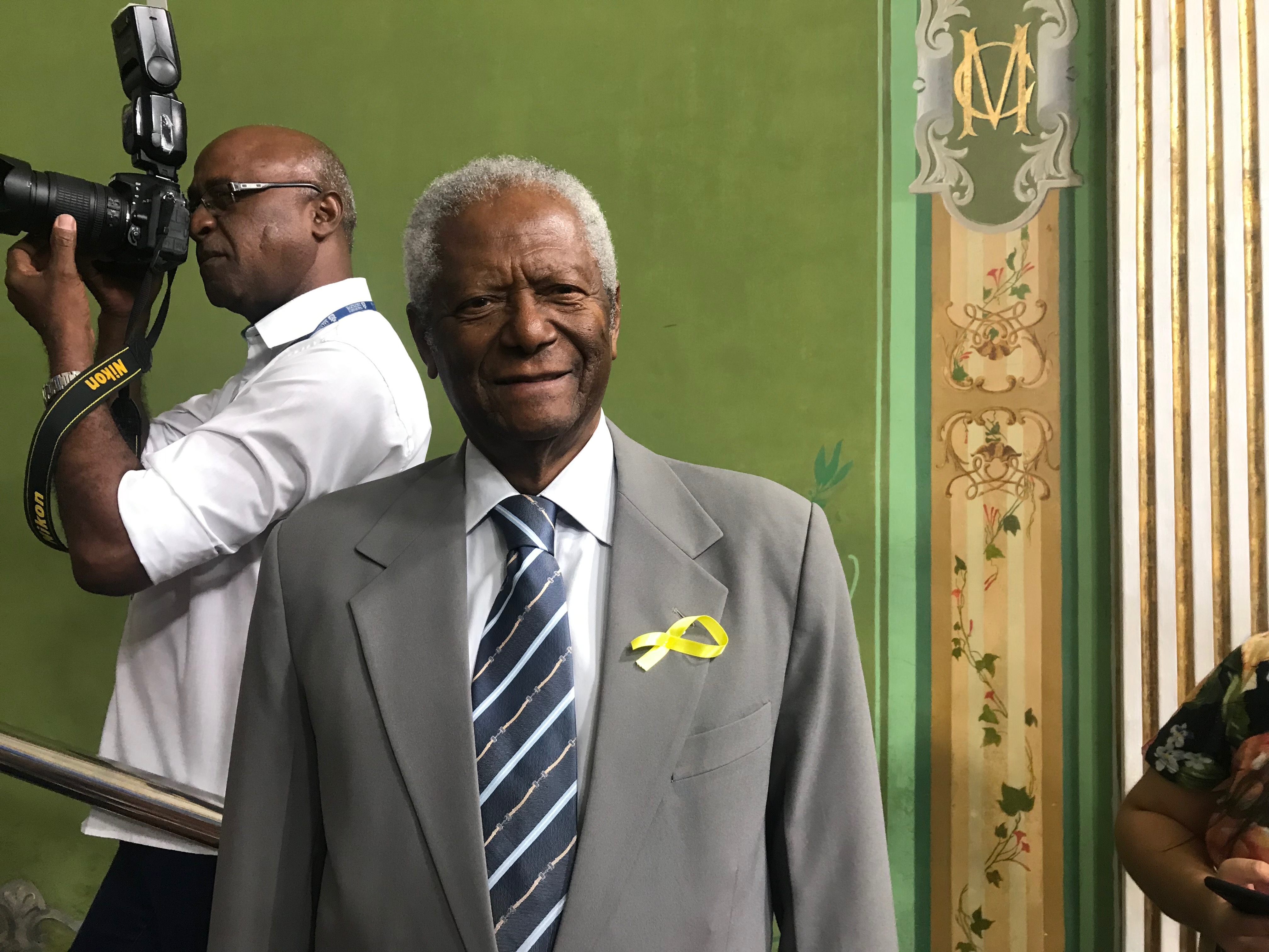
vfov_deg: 49.7
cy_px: 476
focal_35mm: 28
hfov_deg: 63.4
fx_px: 1026
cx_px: 634
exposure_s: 1/15
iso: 40
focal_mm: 3.99
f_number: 1.8
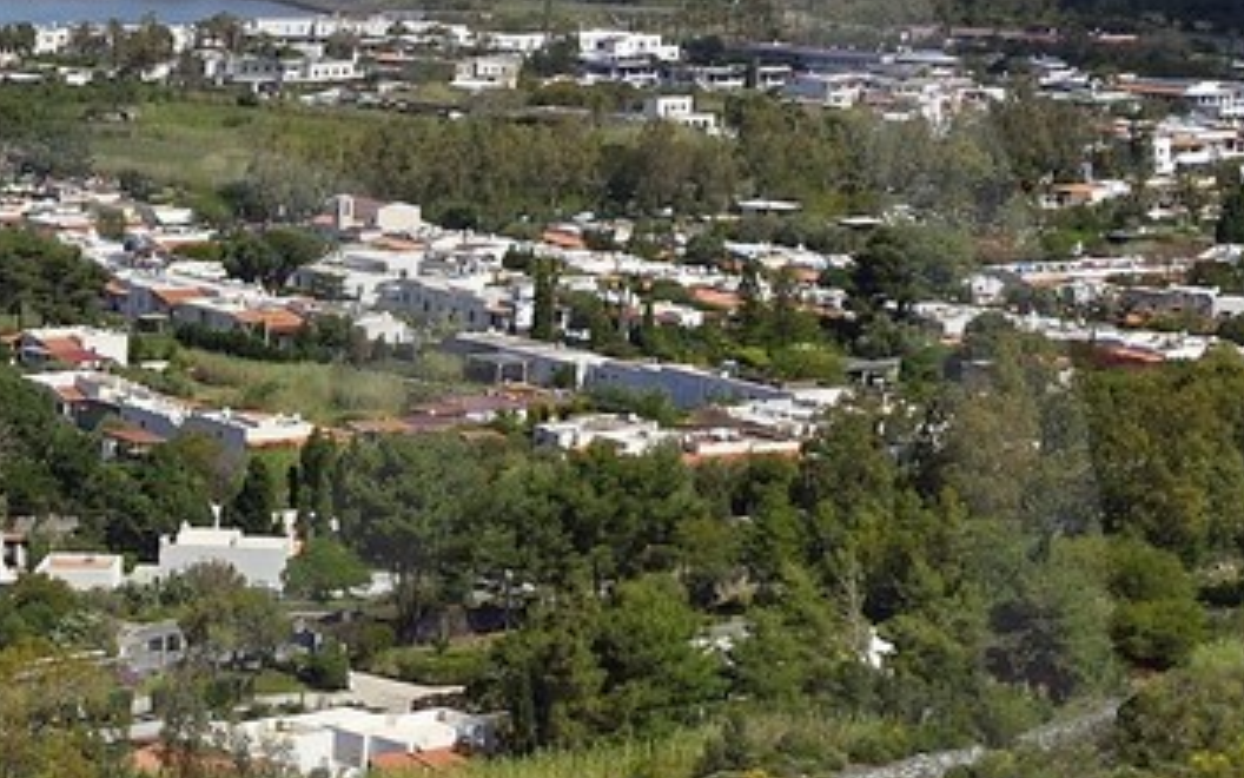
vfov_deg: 11.7
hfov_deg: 17.7
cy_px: 728
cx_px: -343
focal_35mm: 111
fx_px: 3763
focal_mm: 24
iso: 200
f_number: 14
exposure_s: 1/320
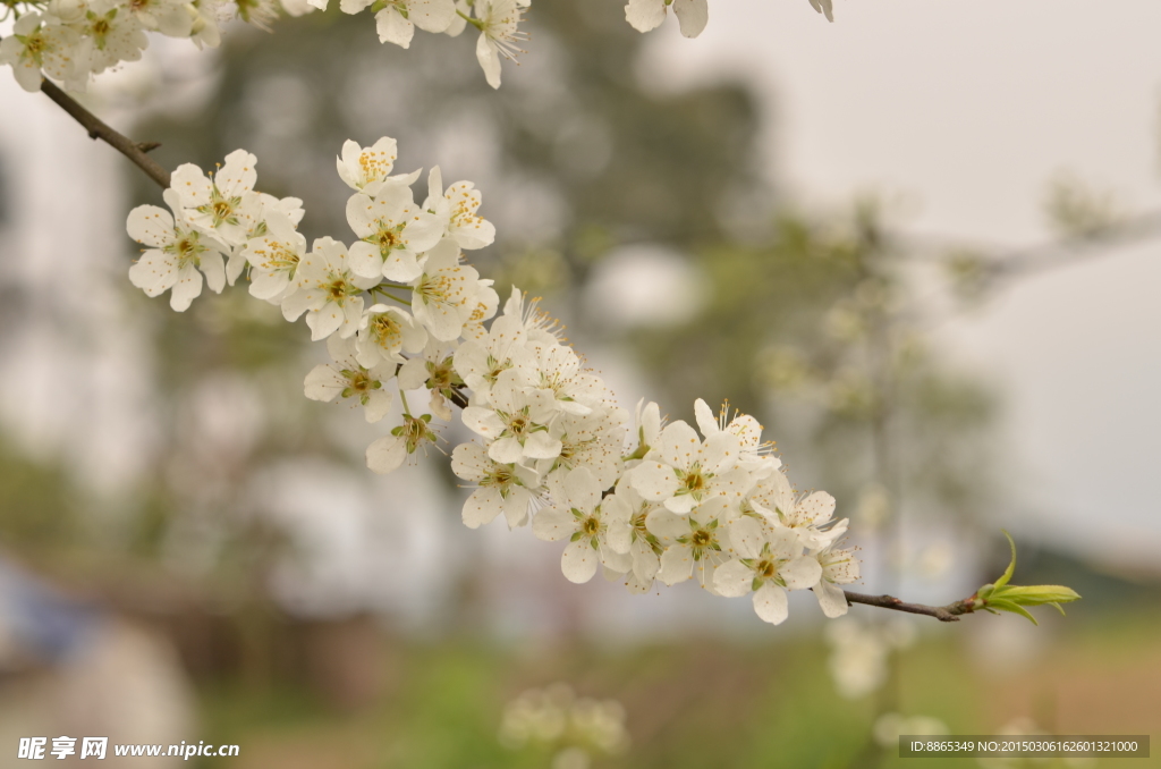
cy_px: 384
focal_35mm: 128
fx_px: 4103
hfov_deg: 16.1
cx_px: 580
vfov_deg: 10.7
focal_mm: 85
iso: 100
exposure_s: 1/125
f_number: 8
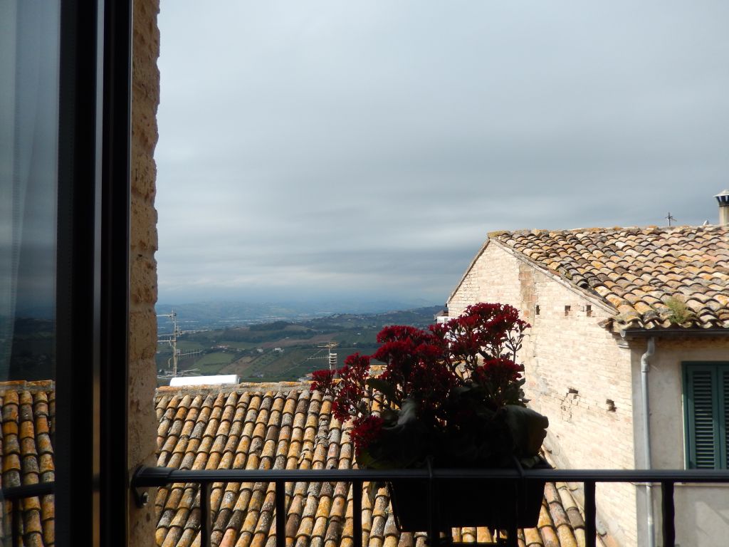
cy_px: 274
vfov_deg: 54.9
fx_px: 526
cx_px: 364
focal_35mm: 25
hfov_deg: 69.4
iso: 125
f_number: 6.8
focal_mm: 4.5
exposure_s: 1/400
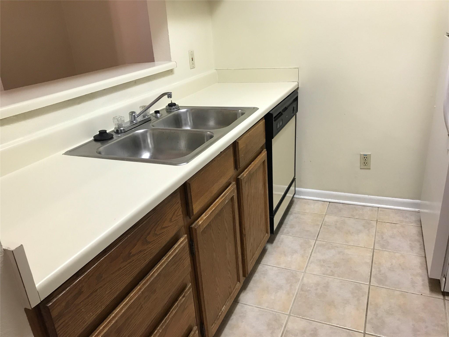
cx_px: 224
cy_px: 168
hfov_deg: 63.4
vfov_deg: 49.7
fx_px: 363
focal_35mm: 28
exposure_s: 1/30
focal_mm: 3.99
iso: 40
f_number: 1.8
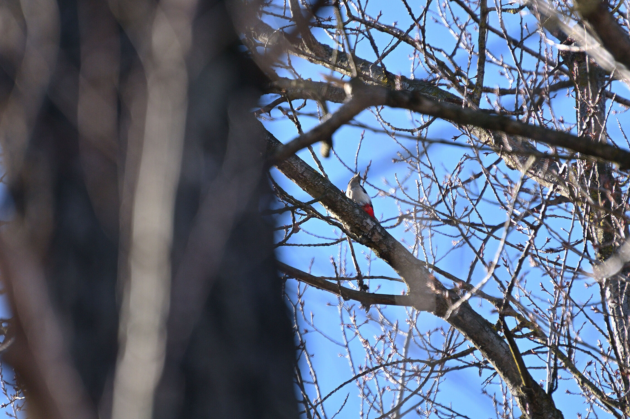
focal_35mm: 478
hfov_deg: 4.3
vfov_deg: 2.9
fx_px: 8356
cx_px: 332
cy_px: 198
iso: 200
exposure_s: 1/400
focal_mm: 300
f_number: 5.6
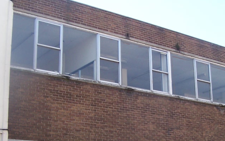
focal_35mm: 68
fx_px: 417
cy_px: 106
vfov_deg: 19.0
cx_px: 141
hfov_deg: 30.1
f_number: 5.6
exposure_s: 1/125
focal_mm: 5.6
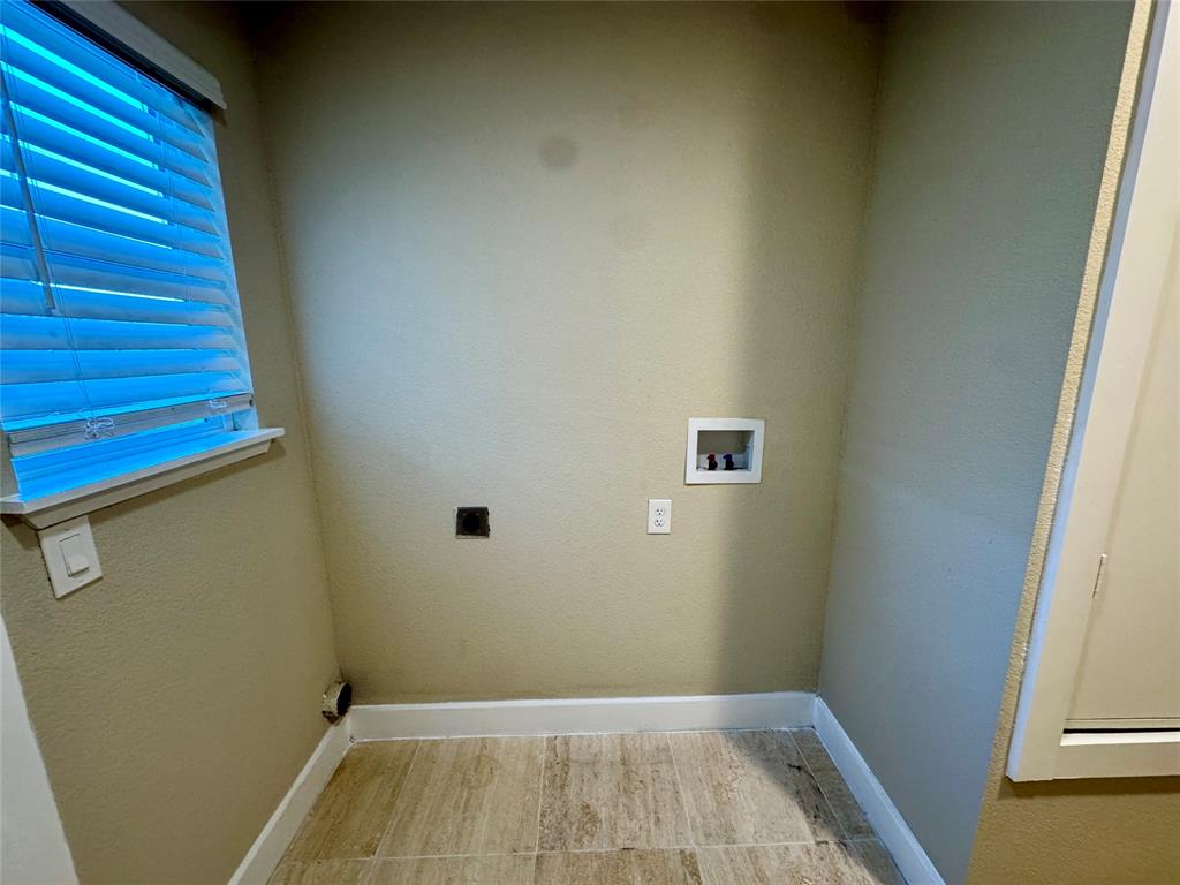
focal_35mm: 14
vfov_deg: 85.7
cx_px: 590
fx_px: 477
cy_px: 442
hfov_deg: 102.1
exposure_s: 1/120
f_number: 2.2
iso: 250
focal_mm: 2.22
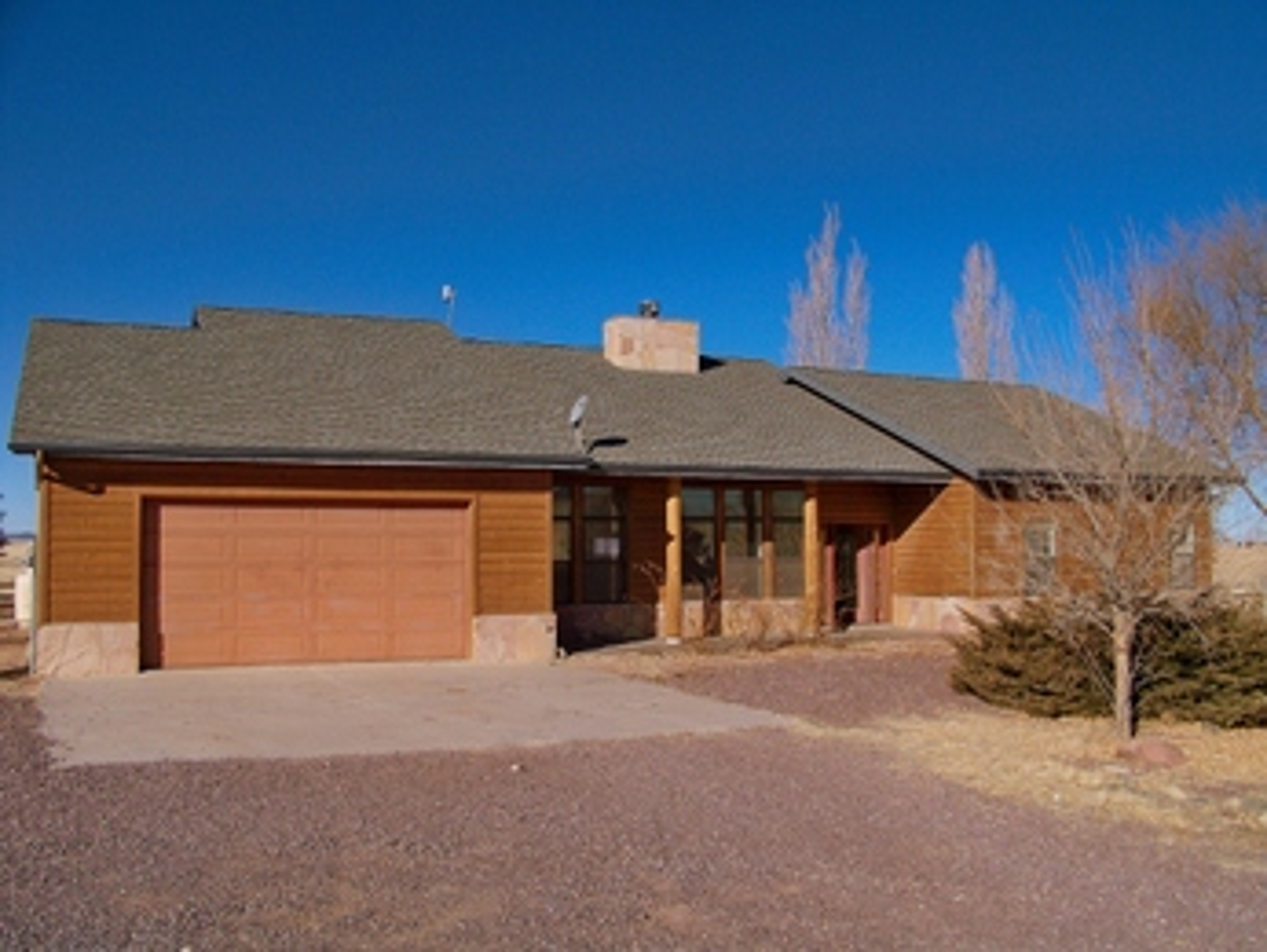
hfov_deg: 55.3
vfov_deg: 43.0
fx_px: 1209
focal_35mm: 33
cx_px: 634
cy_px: 476
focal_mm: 5.85
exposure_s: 1/800
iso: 64
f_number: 4
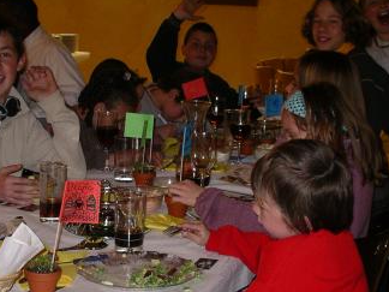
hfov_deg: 26.6
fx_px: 820
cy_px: 178
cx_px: 142
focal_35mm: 73
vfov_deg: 20.1
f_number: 2.8
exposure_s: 1/40
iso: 200
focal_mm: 7.8
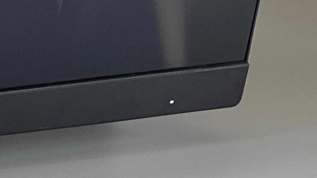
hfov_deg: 5.8
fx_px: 3051
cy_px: 215
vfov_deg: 3.3
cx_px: -257
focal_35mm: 363
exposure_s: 1/99
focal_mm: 9
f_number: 2.8
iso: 80
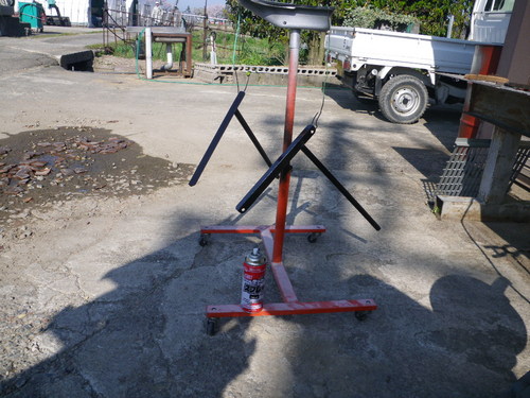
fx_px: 429
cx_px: 265
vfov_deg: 49.7
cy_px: 199
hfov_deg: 63.4
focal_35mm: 28
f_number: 4.2
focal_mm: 5
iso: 64
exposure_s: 1/320
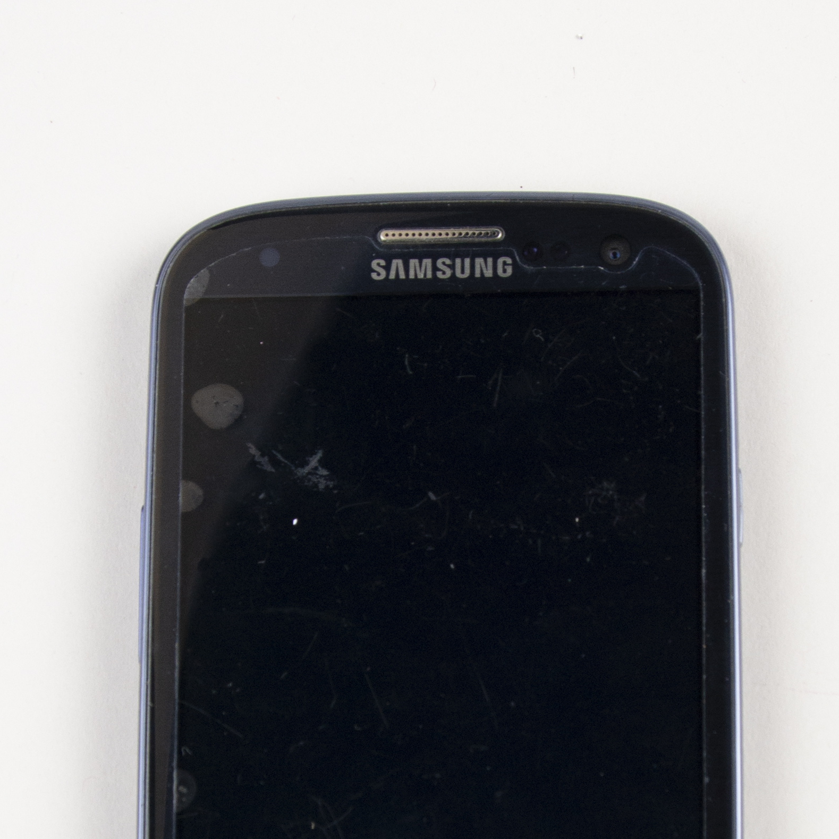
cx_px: 442
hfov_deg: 12.0
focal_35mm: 145
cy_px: 788
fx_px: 3976
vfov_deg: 11.9
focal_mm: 40
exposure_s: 1/160
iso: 400
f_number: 10
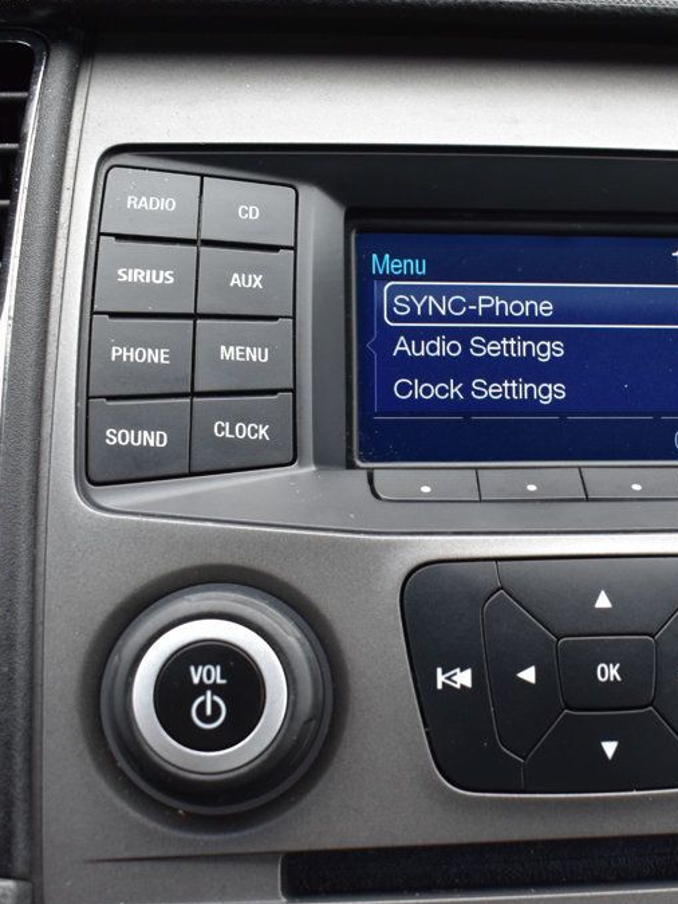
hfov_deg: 26.1
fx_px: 1428
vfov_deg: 35.1
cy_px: 455
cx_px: 567
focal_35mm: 55
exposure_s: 1/50
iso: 400
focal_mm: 25
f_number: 8
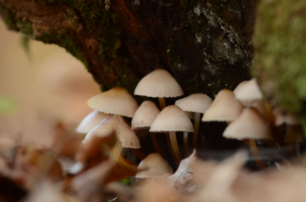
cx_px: 153
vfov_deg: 3.0
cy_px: 101
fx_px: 3817
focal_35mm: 450
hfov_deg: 4.6
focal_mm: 300
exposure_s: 1/25
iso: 400
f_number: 4
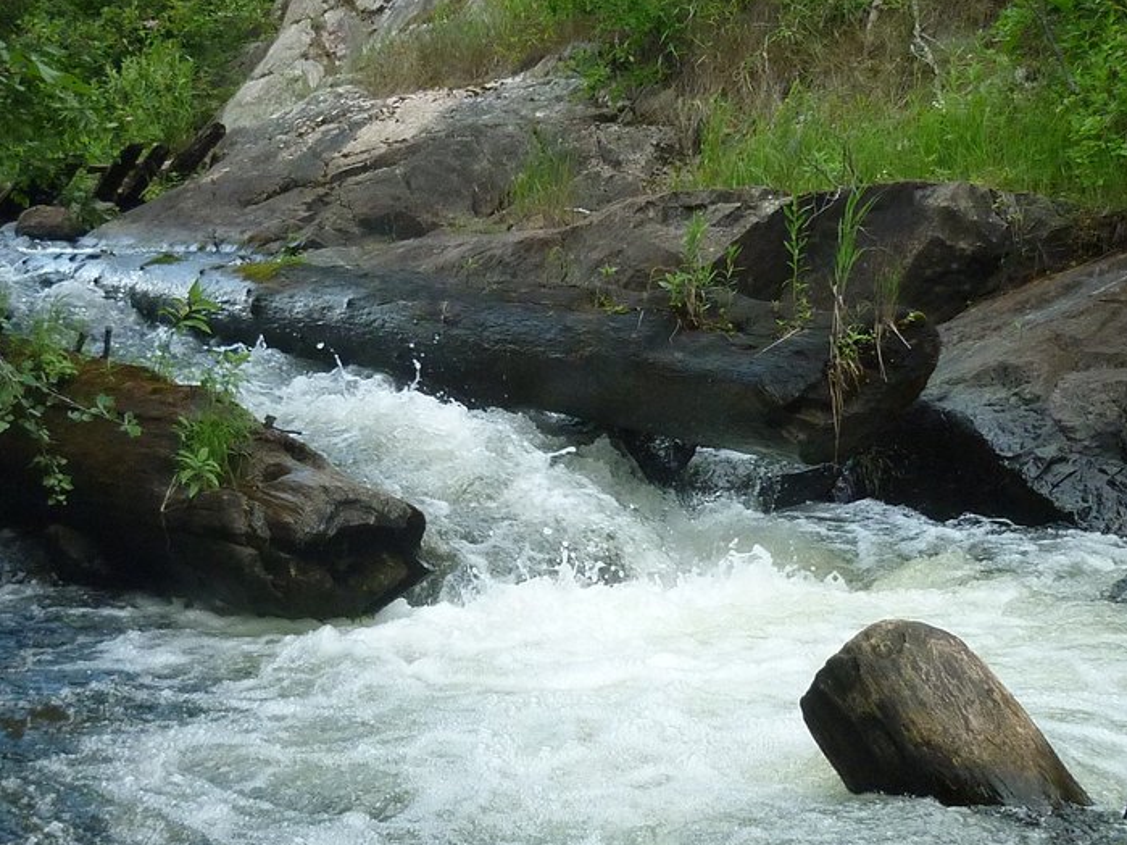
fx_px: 2572
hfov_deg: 24.7
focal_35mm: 79
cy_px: 442
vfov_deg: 18.7
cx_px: 487
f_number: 3
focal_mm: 6.4
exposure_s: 1/320
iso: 200
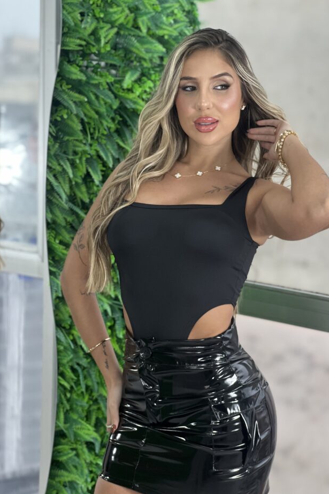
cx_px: 186
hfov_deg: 16.8
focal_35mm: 81
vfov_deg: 25.1
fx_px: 1111
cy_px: 245
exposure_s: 1/120
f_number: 2.8
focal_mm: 9
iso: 200
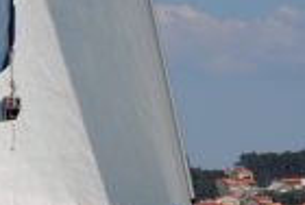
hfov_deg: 4.3
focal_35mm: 471
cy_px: 91
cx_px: -266
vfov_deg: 2.9
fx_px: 3998
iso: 100
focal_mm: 55
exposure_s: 1/400
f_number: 10
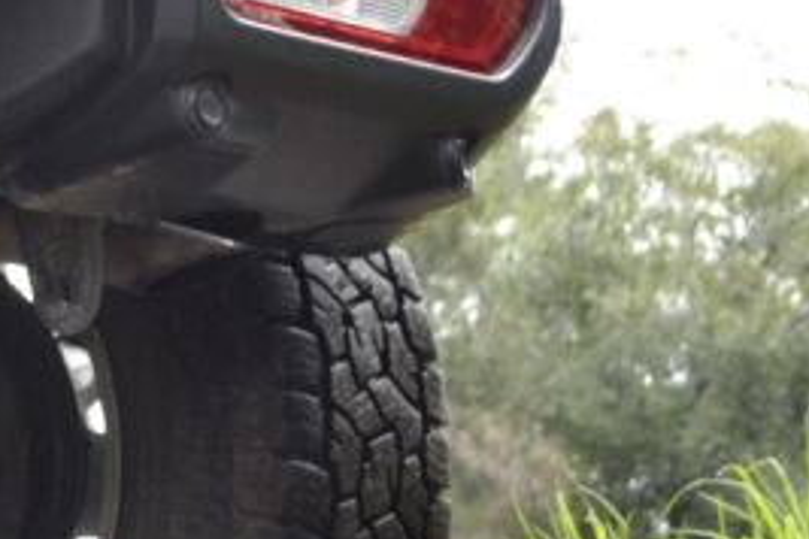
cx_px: -736
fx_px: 3101
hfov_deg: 13.1
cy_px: -183
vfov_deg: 9.7
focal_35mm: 138
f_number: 5.6
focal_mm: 24
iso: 280
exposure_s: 1/125
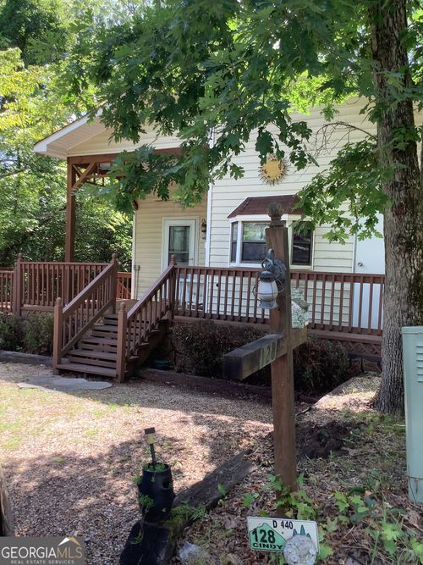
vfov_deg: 58.4
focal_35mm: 31
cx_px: 212
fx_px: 505
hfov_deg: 45.4
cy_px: 282
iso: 32
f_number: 2.4
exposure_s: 1/100
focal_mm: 3.3
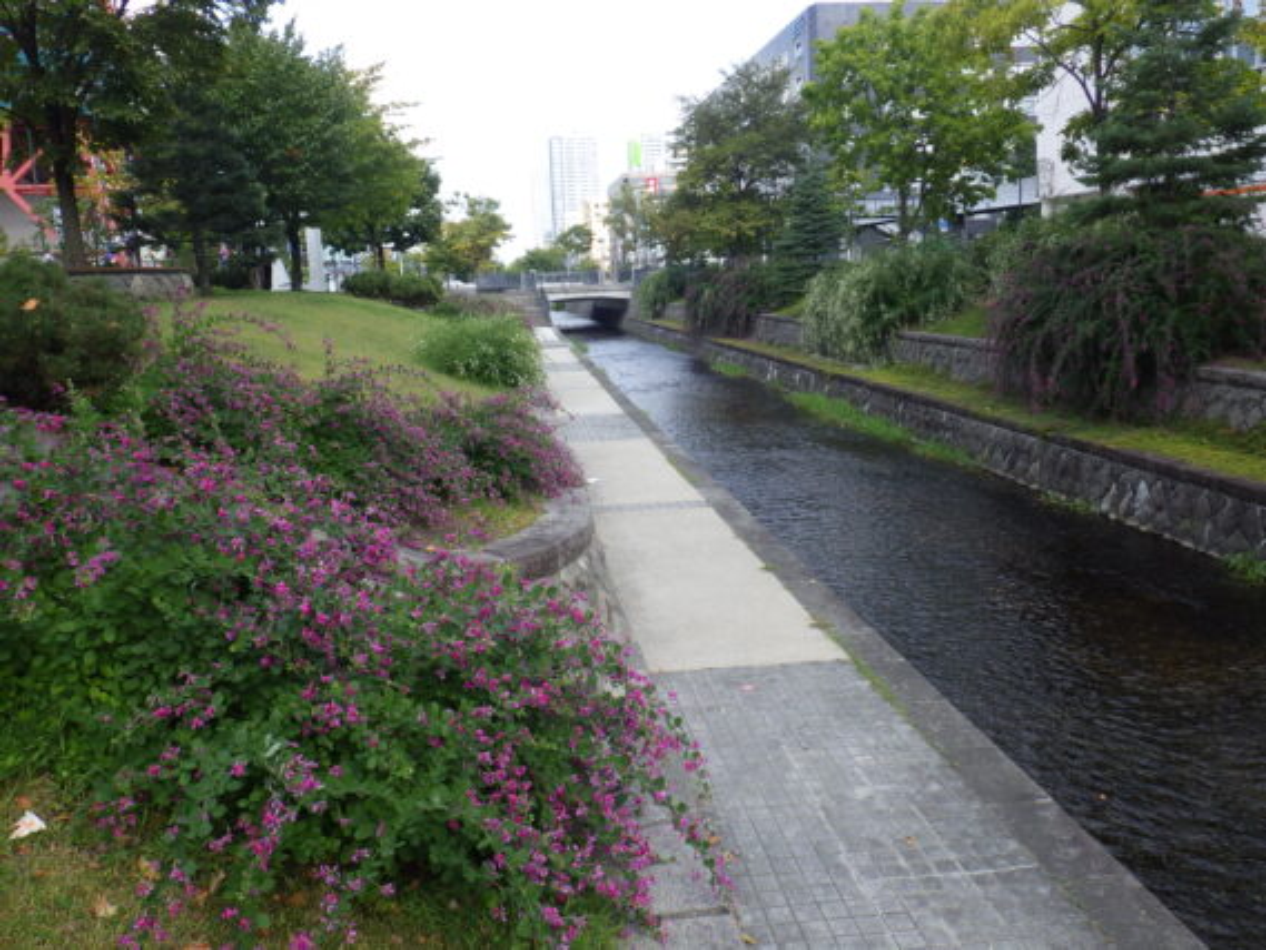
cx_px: 633
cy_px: 475
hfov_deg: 63.4
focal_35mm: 28
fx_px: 1024
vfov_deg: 49.8
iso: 125
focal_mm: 5
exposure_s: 1/320
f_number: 4.2
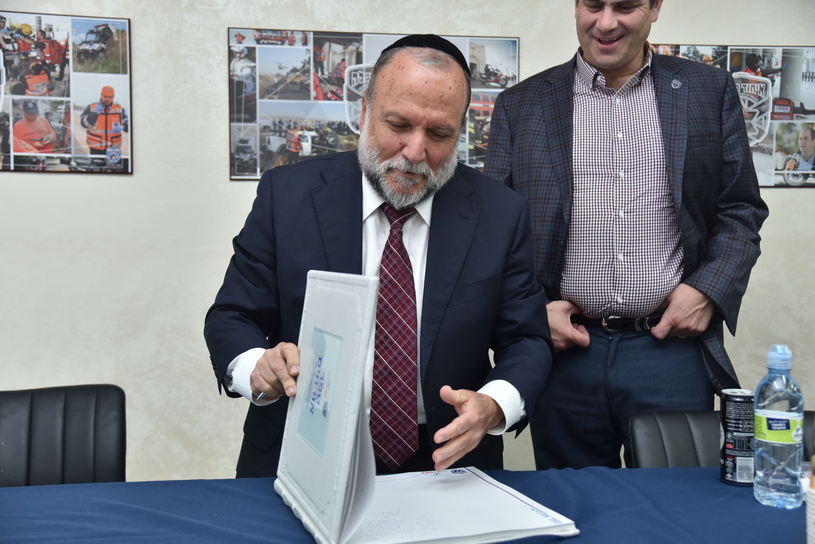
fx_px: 860
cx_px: 408
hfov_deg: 50.7
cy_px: 272
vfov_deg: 35.1
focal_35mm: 38
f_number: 4
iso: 500
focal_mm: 38
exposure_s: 1/200
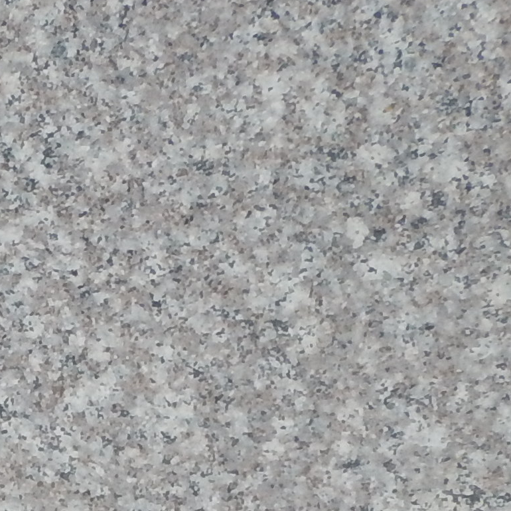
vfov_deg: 6.8
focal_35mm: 254
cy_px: 596
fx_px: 4242
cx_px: -507
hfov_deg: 6.7
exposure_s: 1/400
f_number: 4.3
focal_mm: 8.5
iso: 125
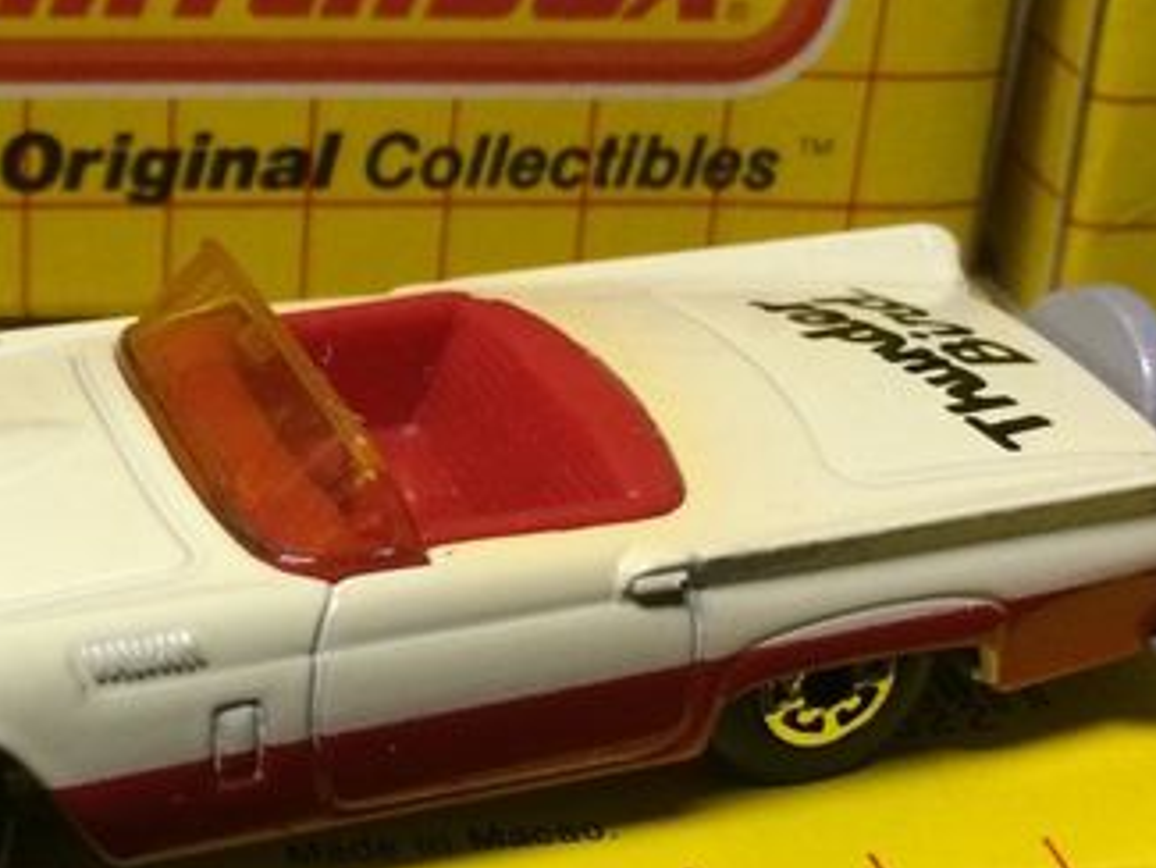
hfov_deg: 23.2
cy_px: 599
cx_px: 231
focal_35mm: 83
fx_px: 2773
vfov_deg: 17.7
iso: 200
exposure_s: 1/30
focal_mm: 4.12
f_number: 2.2
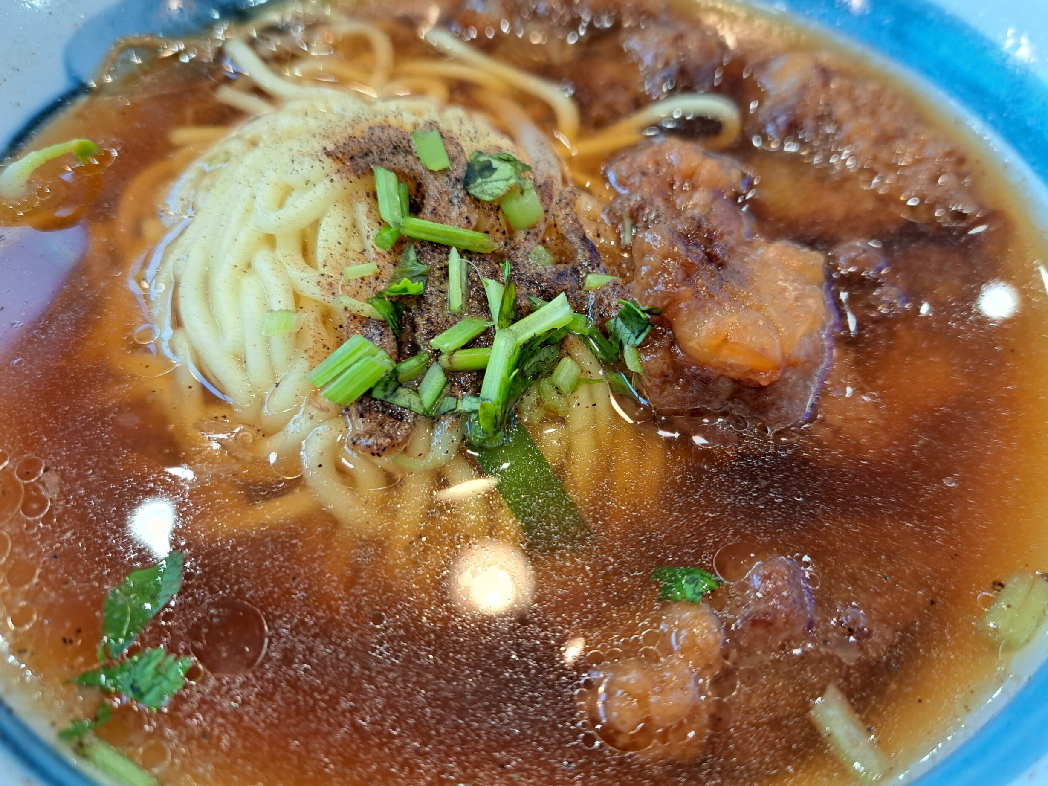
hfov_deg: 69.4
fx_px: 757
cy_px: 392
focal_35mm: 25
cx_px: 542
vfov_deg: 54.9
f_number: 1.8
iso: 100
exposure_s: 1/60
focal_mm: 5.23
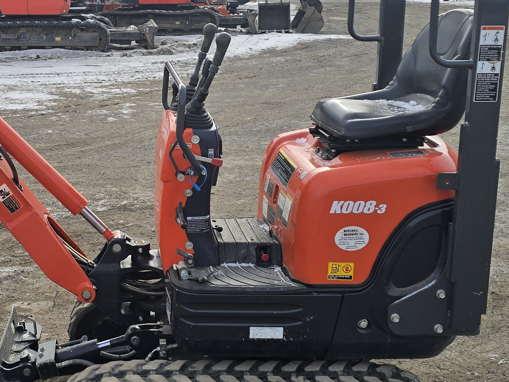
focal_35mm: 55
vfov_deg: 26.4
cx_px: 113
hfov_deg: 34.0
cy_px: 135
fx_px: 809
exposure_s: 1/799
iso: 12
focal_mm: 6.3
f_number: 1.7
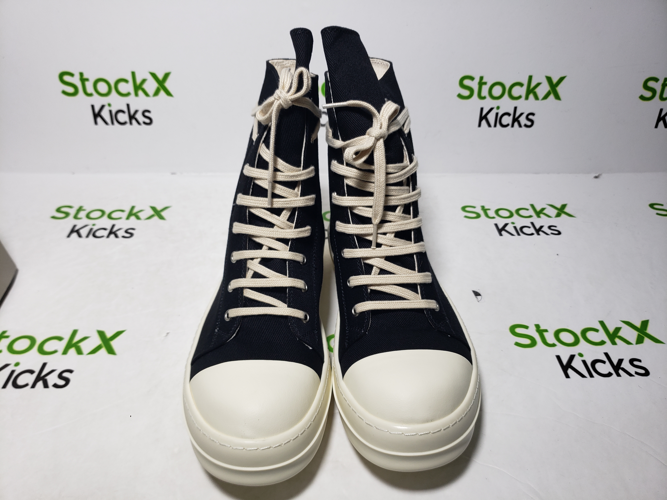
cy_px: 250
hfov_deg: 67.3
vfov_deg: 53.1
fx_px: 501
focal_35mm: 26
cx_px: 334
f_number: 1.5
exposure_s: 1/470
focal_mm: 4.3
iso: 50
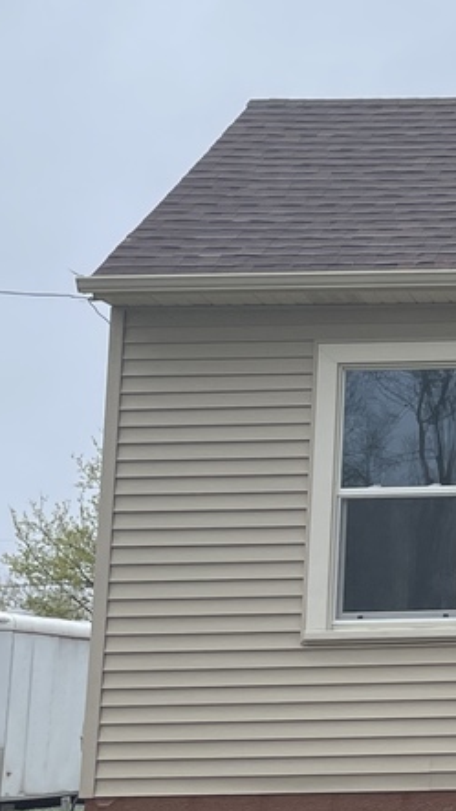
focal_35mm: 92
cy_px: 297
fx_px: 1979
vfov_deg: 23.1
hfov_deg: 12.0
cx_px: 841
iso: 32
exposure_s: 1/2304
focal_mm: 4.2
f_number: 1.6
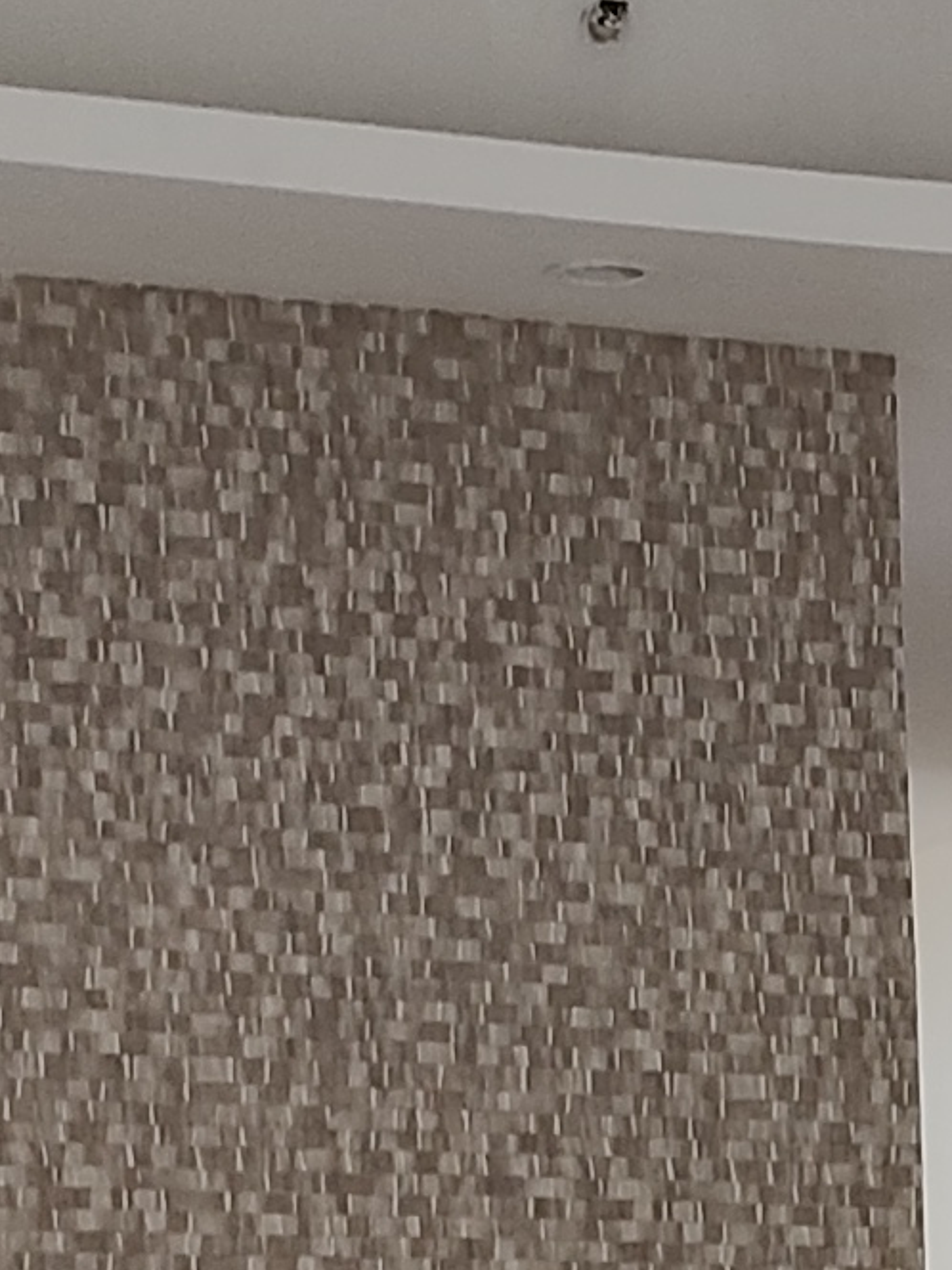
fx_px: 5427
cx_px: 1667
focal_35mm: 148
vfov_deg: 12.6
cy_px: 1982
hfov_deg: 9.6
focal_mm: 5.84
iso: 250
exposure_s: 1/120
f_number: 1.6
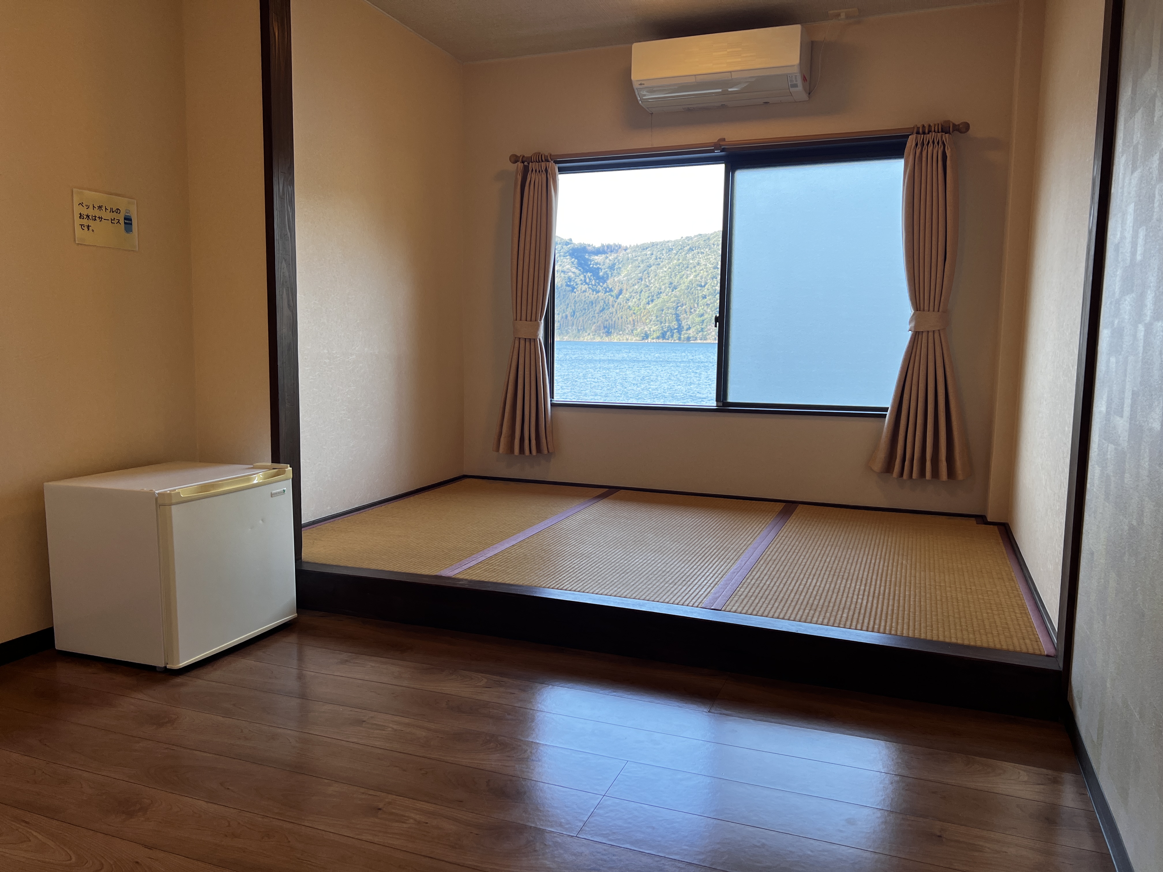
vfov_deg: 53.1
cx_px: 582
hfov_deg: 67.3
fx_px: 874
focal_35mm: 26
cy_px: 436
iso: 50
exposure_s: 1/155
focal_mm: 5.7
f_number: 1.5
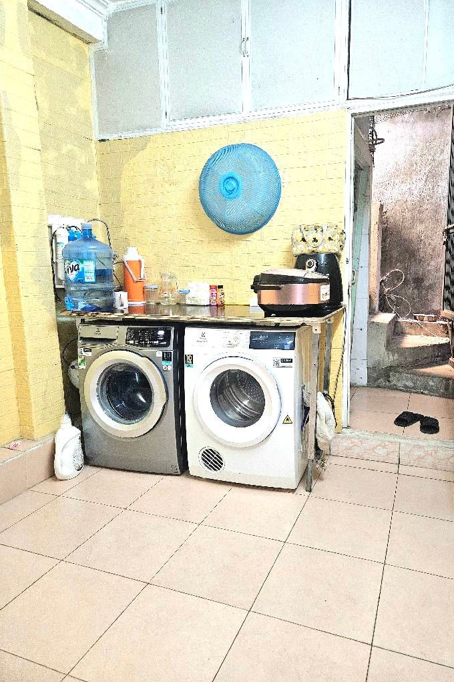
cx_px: 251
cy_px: 341
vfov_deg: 73.8
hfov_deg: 53.0
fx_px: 454
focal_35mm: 24
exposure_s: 1/101
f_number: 1.8
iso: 800
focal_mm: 5.4
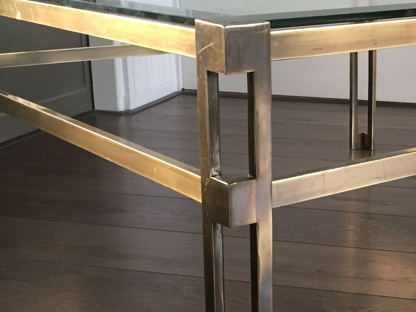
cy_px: 192
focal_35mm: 71
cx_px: 336
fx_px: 853
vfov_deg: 20.7
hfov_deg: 26.9
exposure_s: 1/33
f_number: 2.2
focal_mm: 4.15
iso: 160
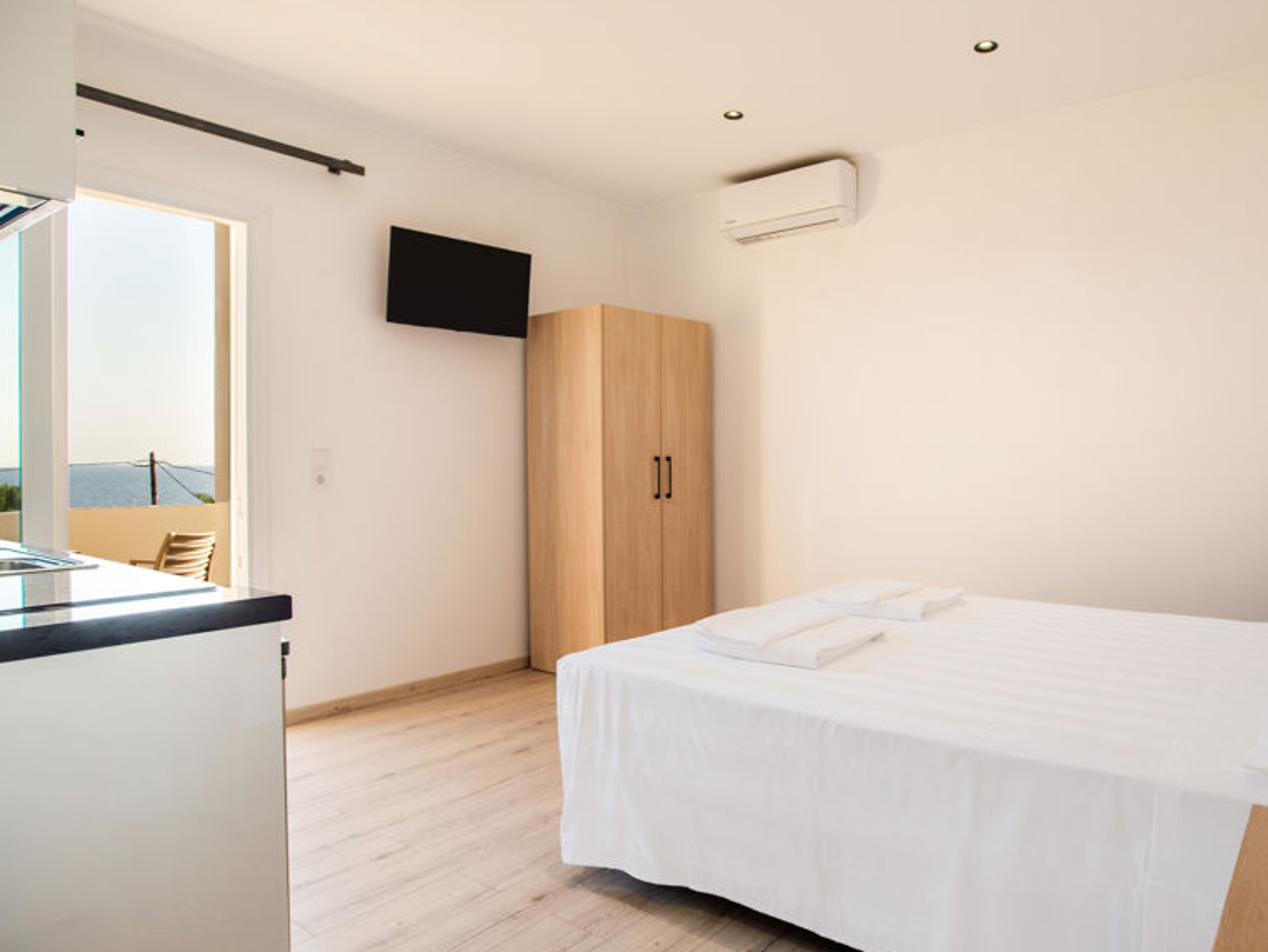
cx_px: 766
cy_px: 494
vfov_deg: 61.1
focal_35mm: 22
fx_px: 806
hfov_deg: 75.5
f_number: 5
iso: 320
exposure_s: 1/250
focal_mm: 17
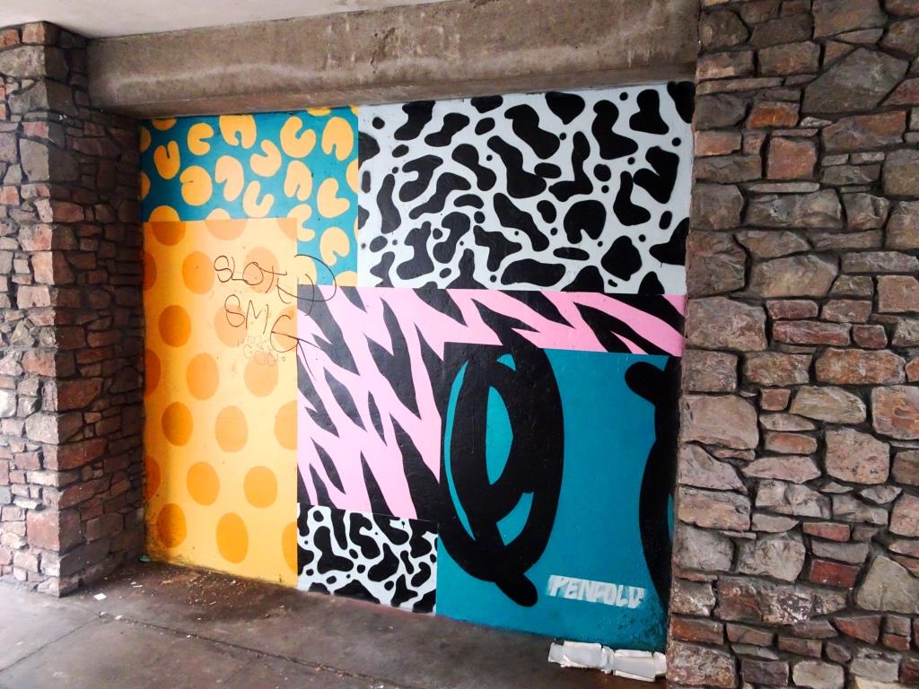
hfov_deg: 71.6
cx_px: 460
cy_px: 344
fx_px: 637
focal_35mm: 24
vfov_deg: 56.8
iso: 800
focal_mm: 4.1
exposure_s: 1/30
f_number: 3.5
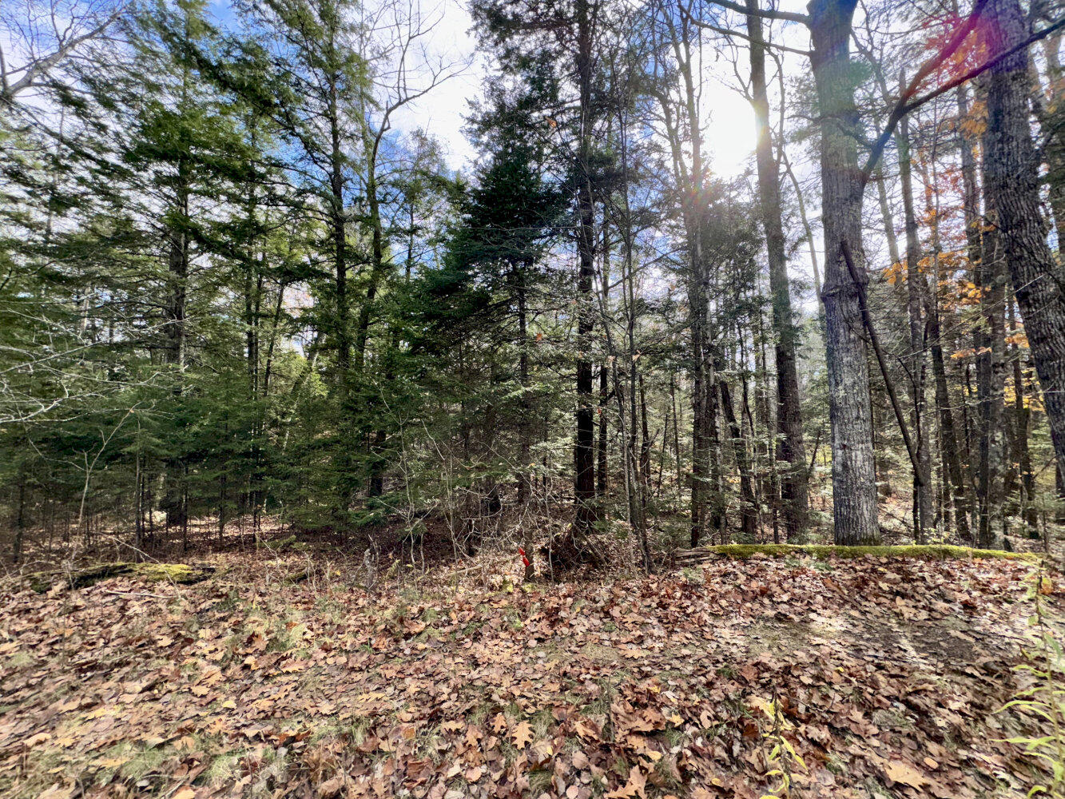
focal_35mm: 14
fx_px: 431
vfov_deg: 85.7
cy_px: 400
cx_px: 532
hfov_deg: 102.1
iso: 32
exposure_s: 1/445
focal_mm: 2.22
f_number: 2.2
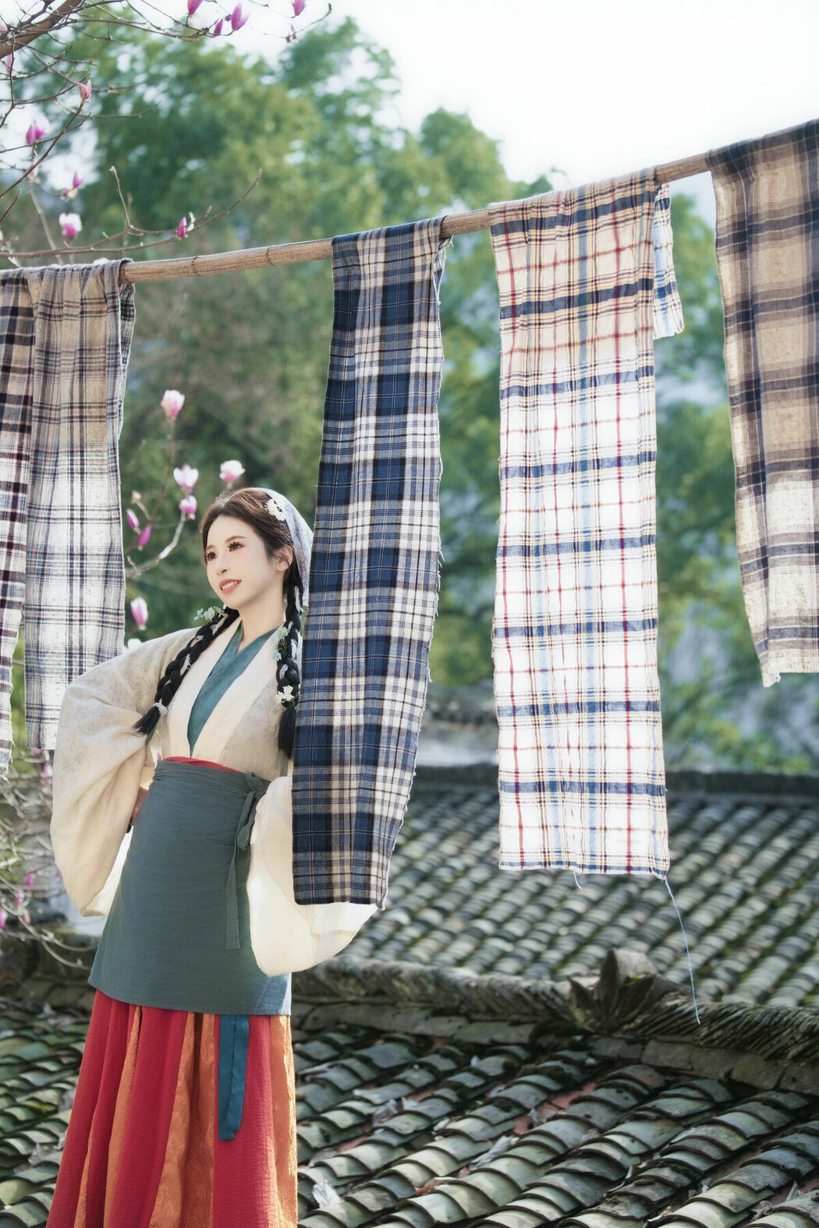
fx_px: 2389
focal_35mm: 70
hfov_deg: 19.5
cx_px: 410
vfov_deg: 28.8
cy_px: 614
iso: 125
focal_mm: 70
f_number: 2.8
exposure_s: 1/200
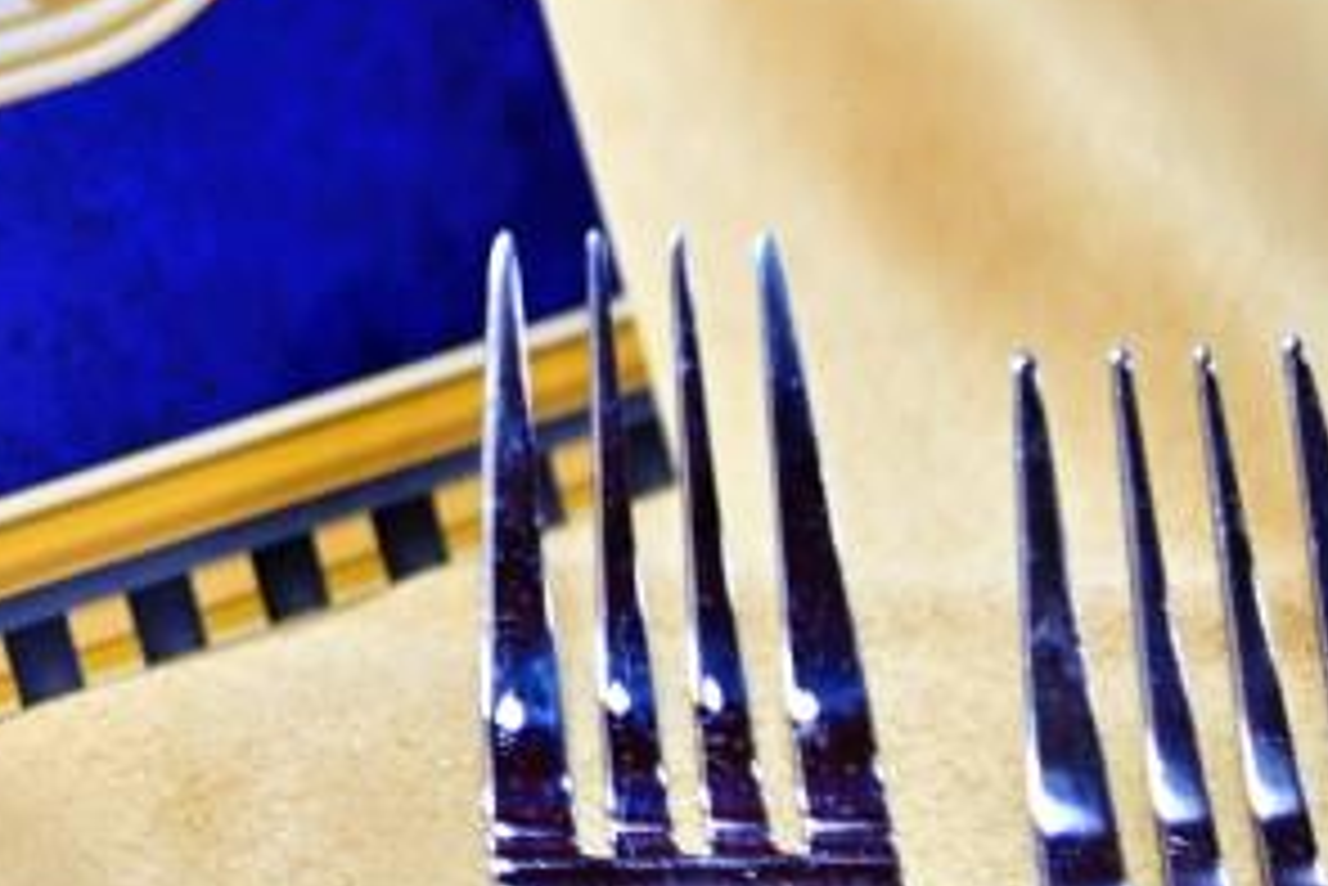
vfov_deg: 4.8
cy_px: 29
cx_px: -936
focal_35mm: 285
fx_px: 10518
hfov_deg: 7.1
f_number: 4
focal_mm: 82
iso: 320
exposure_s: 1/125
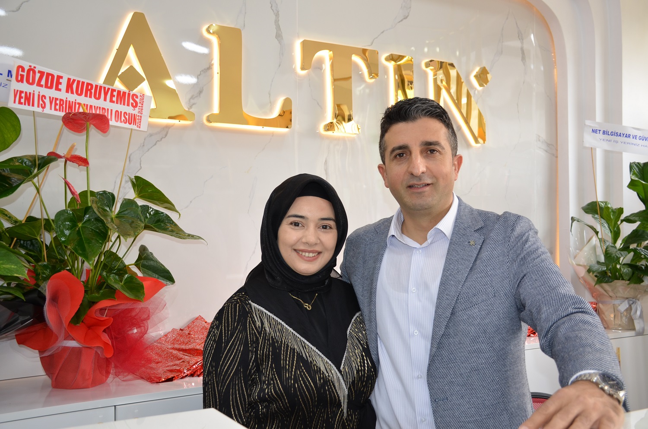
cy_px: 214
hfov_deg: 53.2
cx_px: 324
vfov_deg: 36.7
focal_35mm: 36
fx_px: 647
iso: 400
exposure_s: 1/125
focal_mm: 24
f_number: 3.8
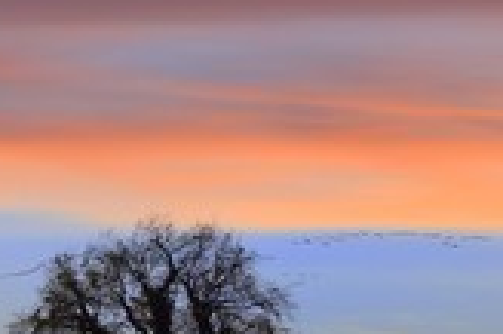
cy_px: 141
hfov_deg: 5.9
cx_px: -77
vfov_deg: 4.0
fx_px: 4829
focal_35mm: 346
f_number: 9
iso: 1600
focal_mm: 135
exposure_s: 1/160
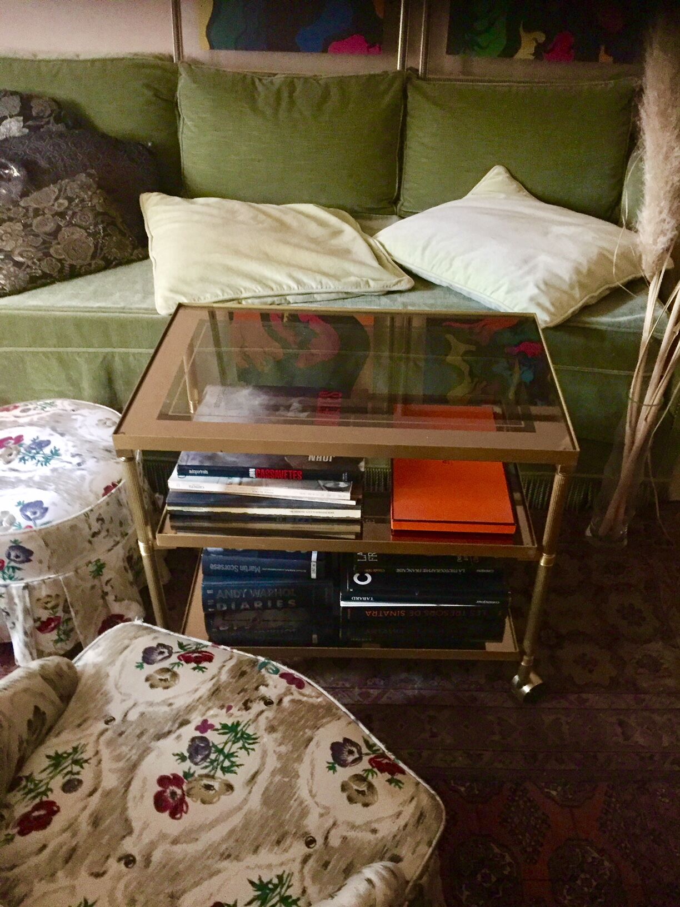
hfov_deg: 48.2
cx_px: 340
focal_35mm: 29
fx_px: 760
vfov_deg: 61.7
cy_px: 454
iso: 500
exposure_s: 1/17
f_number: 2.2
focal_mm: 4.15
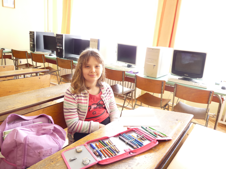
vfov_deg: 51.4
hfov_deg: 65.3
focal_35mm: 27
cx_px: 113
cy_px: 84
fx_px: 176
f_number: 2.8
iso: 160
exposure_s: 1/30
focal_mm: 4.8
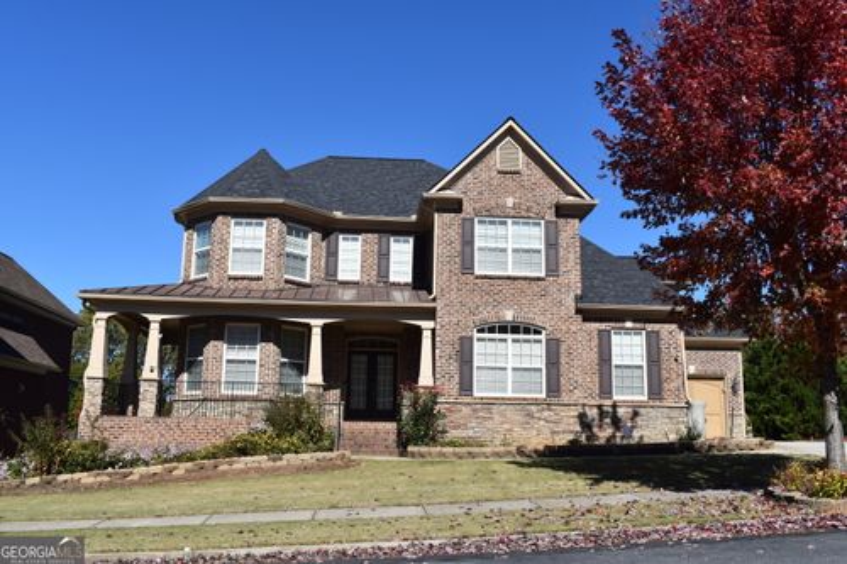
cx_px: 424
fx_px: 776
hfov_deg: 57.2
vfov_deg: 39.9
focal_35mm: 33
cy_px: 282
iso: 200
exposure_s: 1/500
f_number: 11
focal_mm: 22
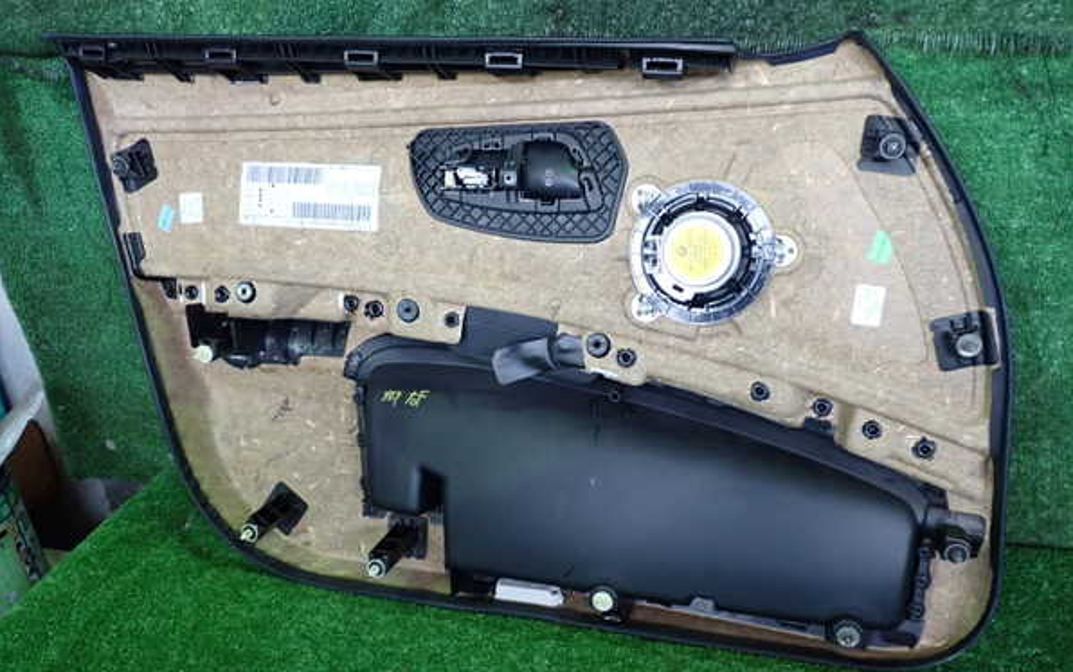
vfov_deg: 39.5
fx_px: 936
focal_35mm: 32
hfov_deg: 59.6
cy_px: 348
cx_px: 538
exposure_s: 1/30
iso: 320
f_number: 2.3
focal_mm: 5.4
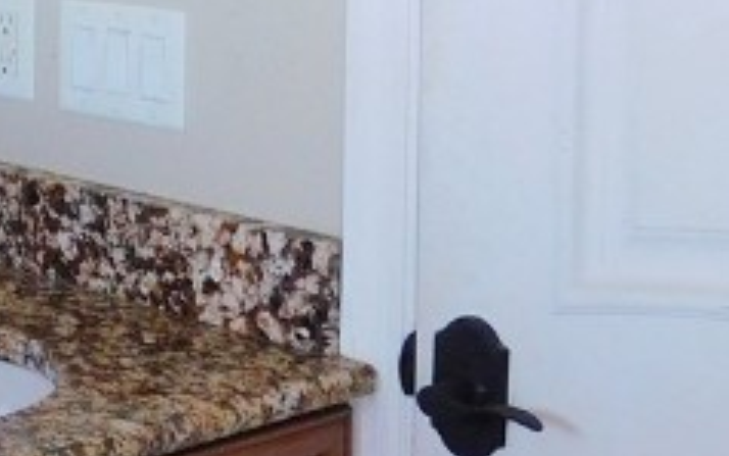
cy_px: -159
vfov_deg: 12.1
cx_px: -334
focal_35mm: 105
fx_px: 2087
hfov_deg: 17.9
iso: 250
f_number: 3
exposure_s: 1/30
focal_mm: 4
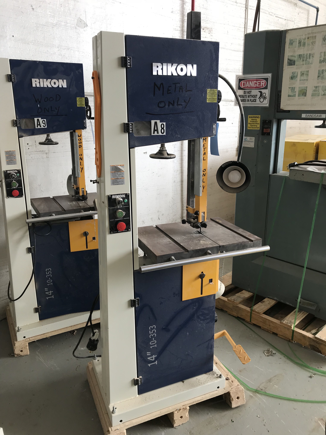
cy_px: 218
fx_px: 352
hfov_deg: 49.7
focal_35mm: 28
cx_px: 163
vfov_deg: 63.4
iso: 20
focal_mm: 3.99
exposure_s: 1/127
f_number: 1.8
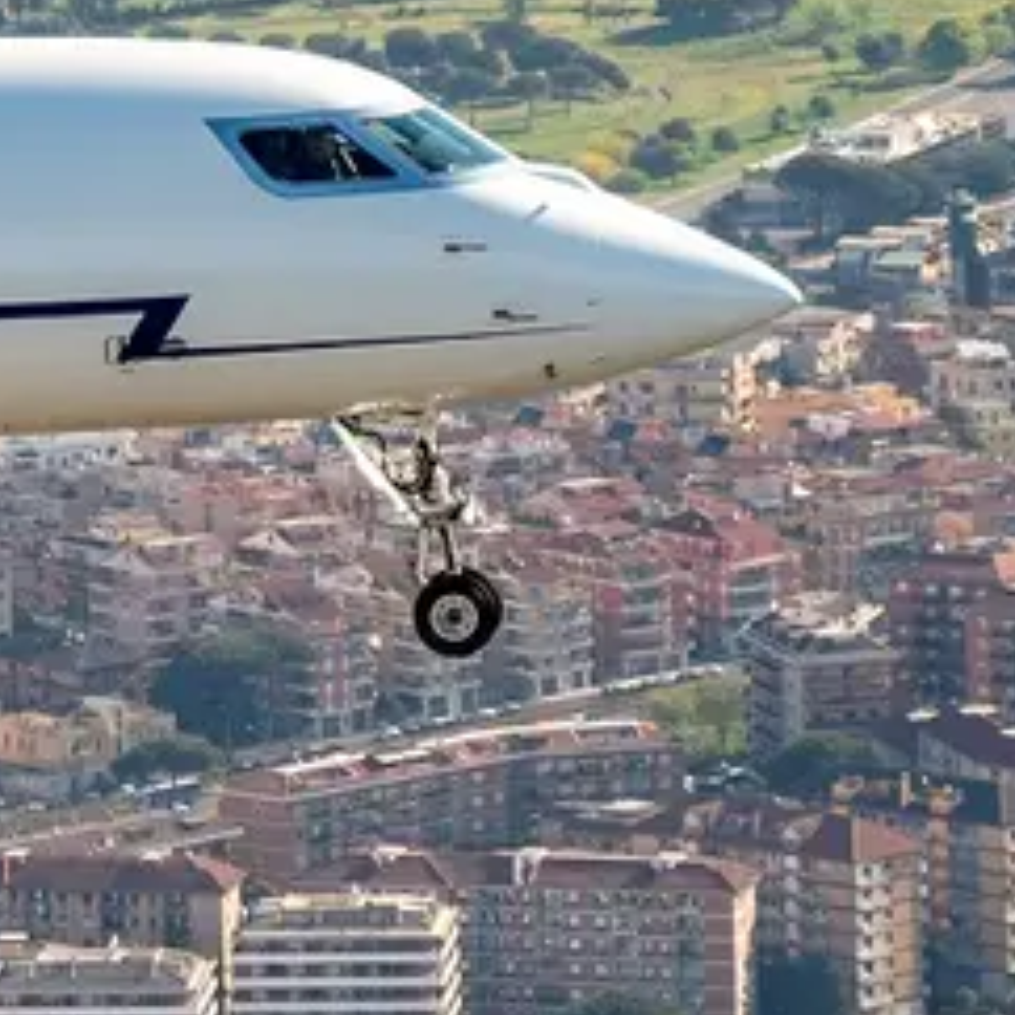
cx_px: -1193
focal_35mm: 522
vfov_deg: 3.4
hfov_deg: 3.3
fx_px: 17317
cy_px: 357
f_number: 6.3
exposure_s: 1/800
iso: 200
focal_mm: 101
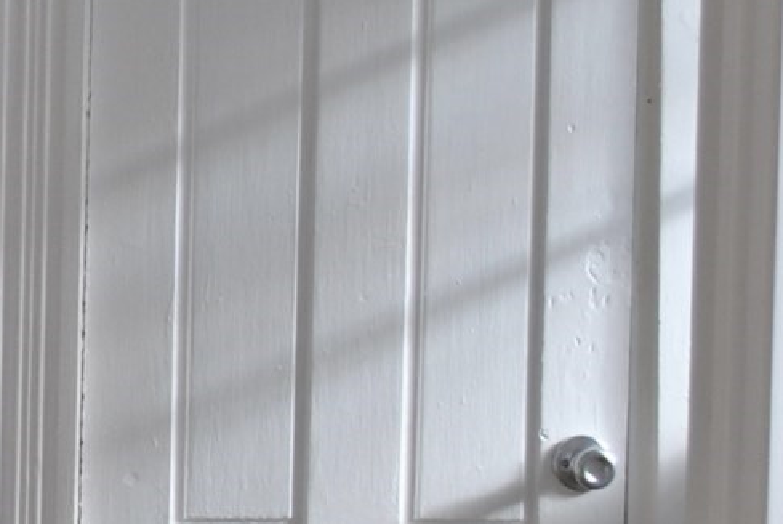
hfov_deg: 10.9
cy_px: 167
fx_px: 3964
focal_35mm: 182
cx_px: -370
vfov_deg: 7.6
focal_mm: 29
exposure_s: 1/60
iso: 200
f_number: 4.5
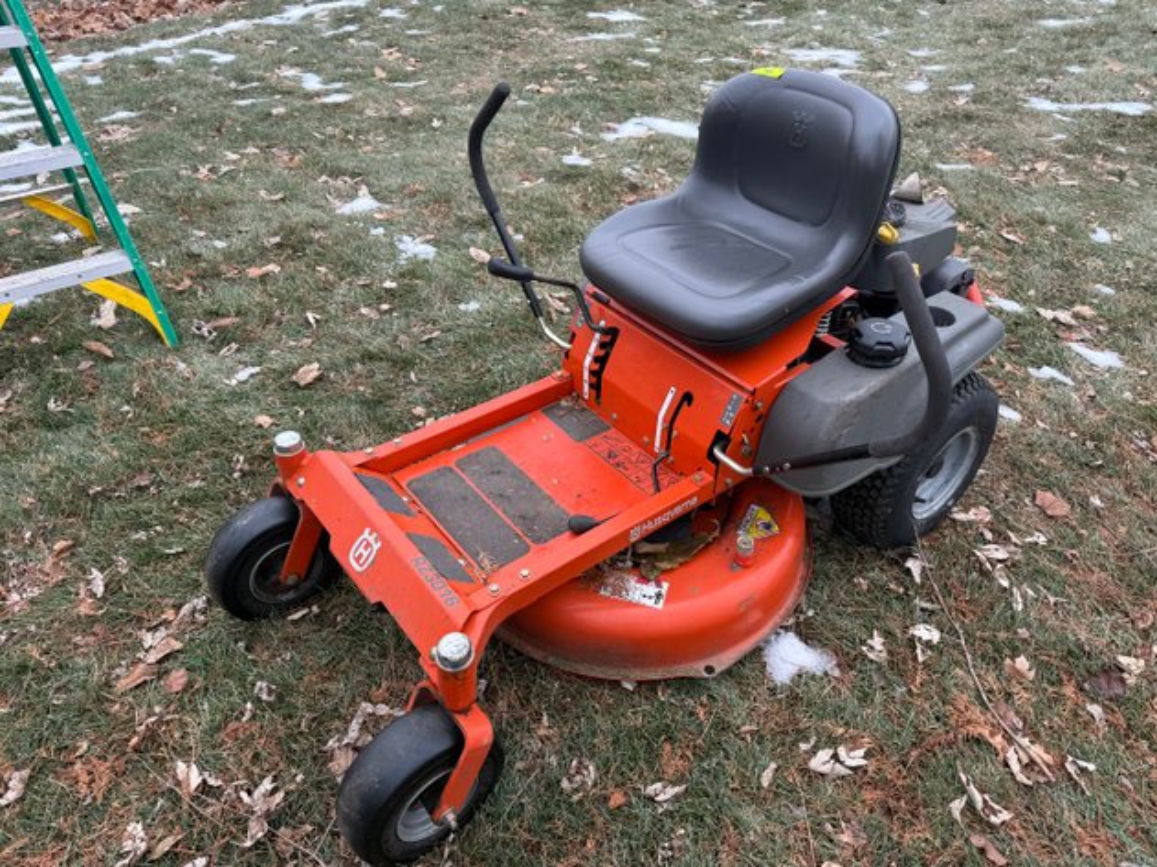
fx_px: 802
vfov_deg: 56.8
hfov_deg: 71.6
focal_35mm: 24
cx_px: 578
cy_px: 434
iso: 80
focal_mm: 6.76
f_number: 1.78
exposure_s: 1/567
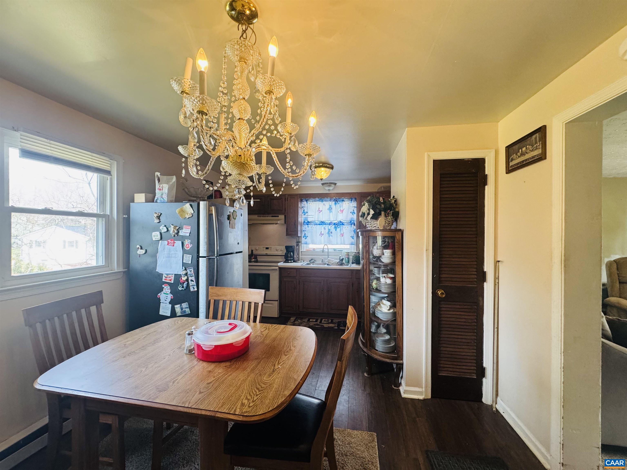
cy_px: 235
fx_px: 254
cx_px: 314
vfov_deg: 85.7
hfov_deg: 102.1
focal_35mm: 14
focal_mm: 2.22
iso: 250
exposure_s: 1/120
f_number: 2.2
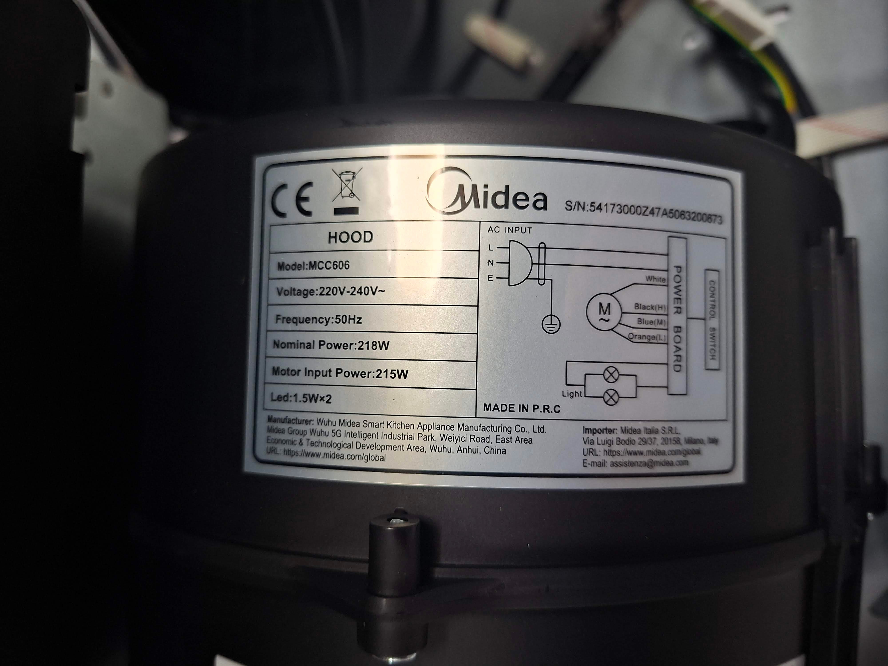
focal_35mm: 23
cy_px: 333
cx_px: 444
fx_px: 590
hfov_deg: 73.9
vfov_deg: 58.9
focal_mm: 5.54
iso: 250
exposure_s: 1/50
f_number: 1.8
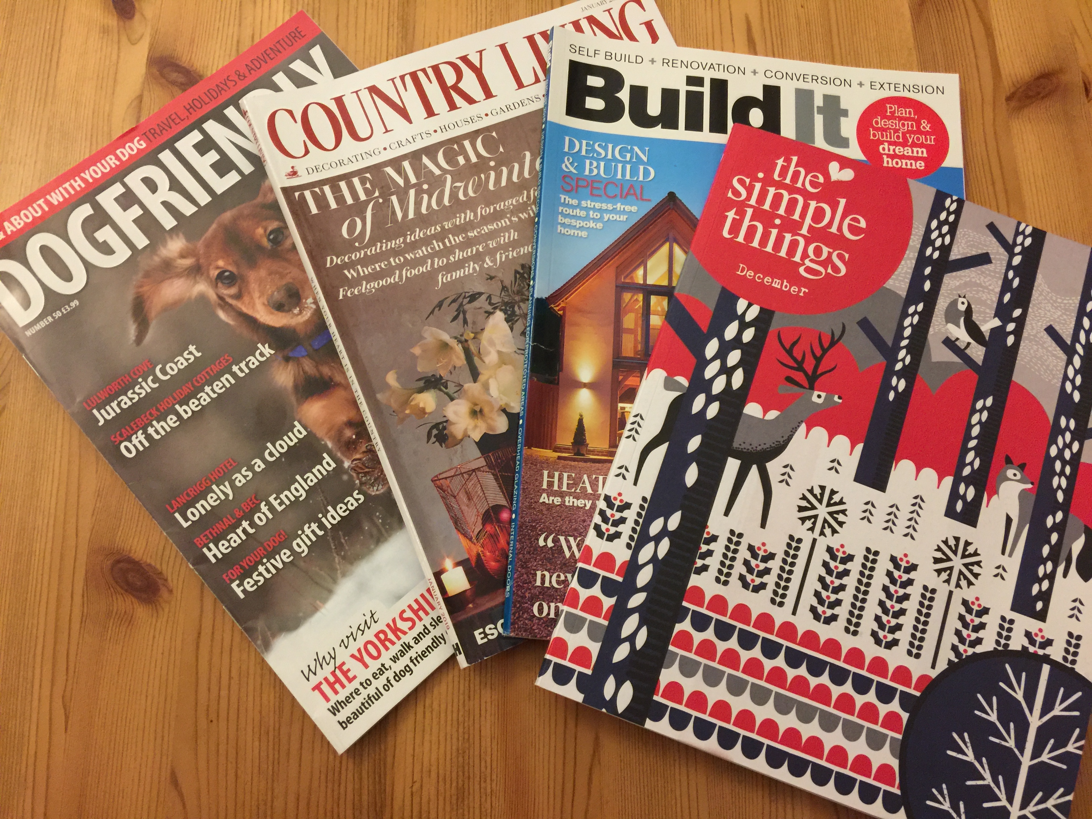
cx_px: 546
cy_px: 410
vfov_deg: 48.2
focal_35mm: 29
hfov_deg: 61.7
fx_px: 915
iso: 100
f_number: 2.2
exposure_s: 1/10
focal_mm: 4.15
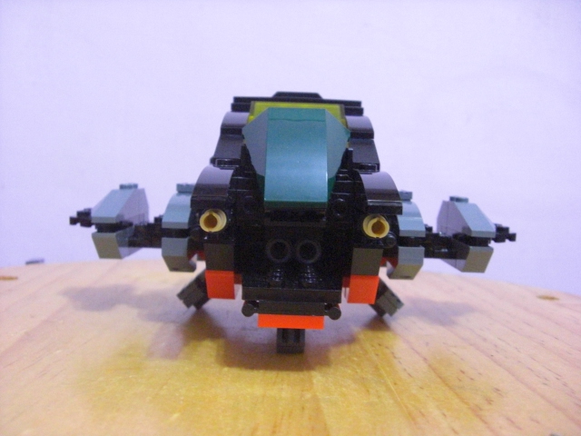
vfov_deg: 37.7
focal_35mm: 38
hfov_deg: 49.0
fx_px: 638
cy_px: 218
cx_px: 290
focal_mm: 6.2
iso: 800
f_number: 2.7
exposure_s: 1/15
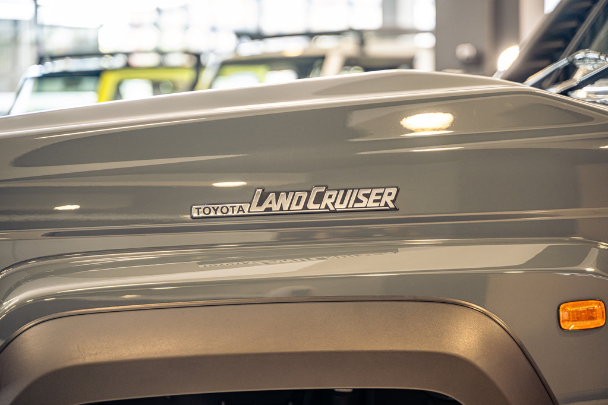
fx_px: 1267
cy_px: 202
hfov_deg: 27.0
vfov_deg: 18.2
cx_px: 304
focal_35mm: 75
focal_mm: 75
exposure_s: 1/125
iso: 640
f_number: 2.8
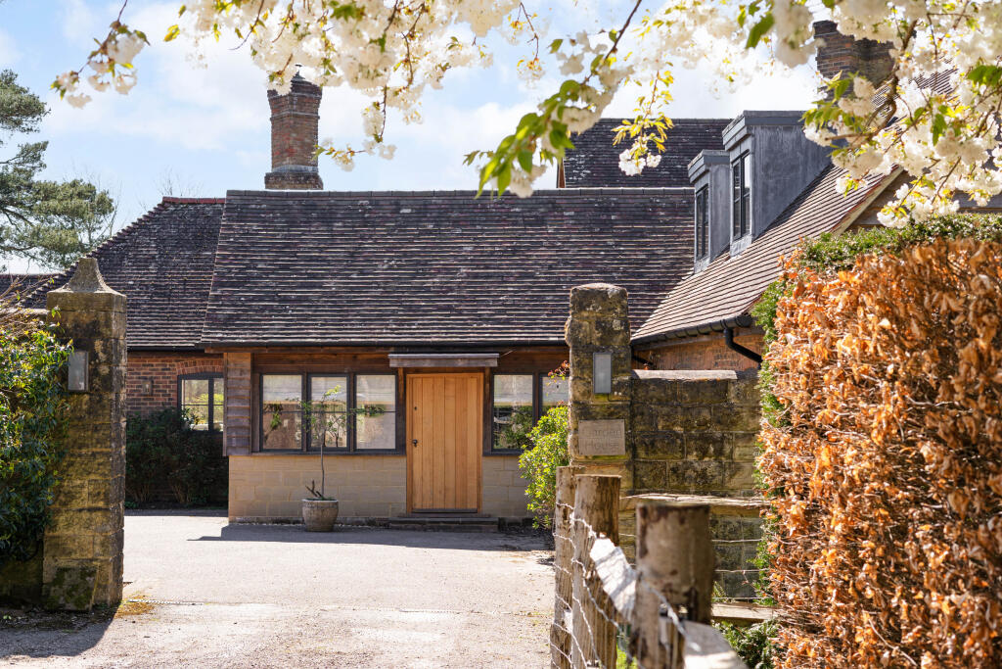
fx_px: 1392
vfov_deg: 27.0
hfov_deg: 39.6
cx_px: 501
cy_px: 334
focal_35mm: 50
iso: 100
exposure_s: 1/250
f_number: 5
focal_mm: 50
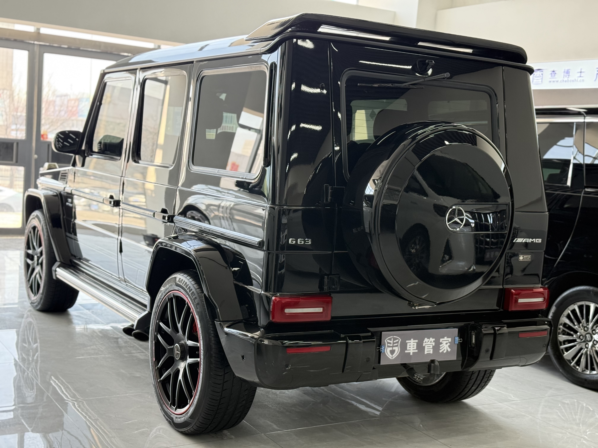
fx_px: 829
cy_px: 224
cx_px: 299
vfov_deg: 30.3
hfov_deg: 39.7
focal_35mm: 48
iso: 160
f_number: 1.78
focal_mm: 6.76
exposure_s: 1/84
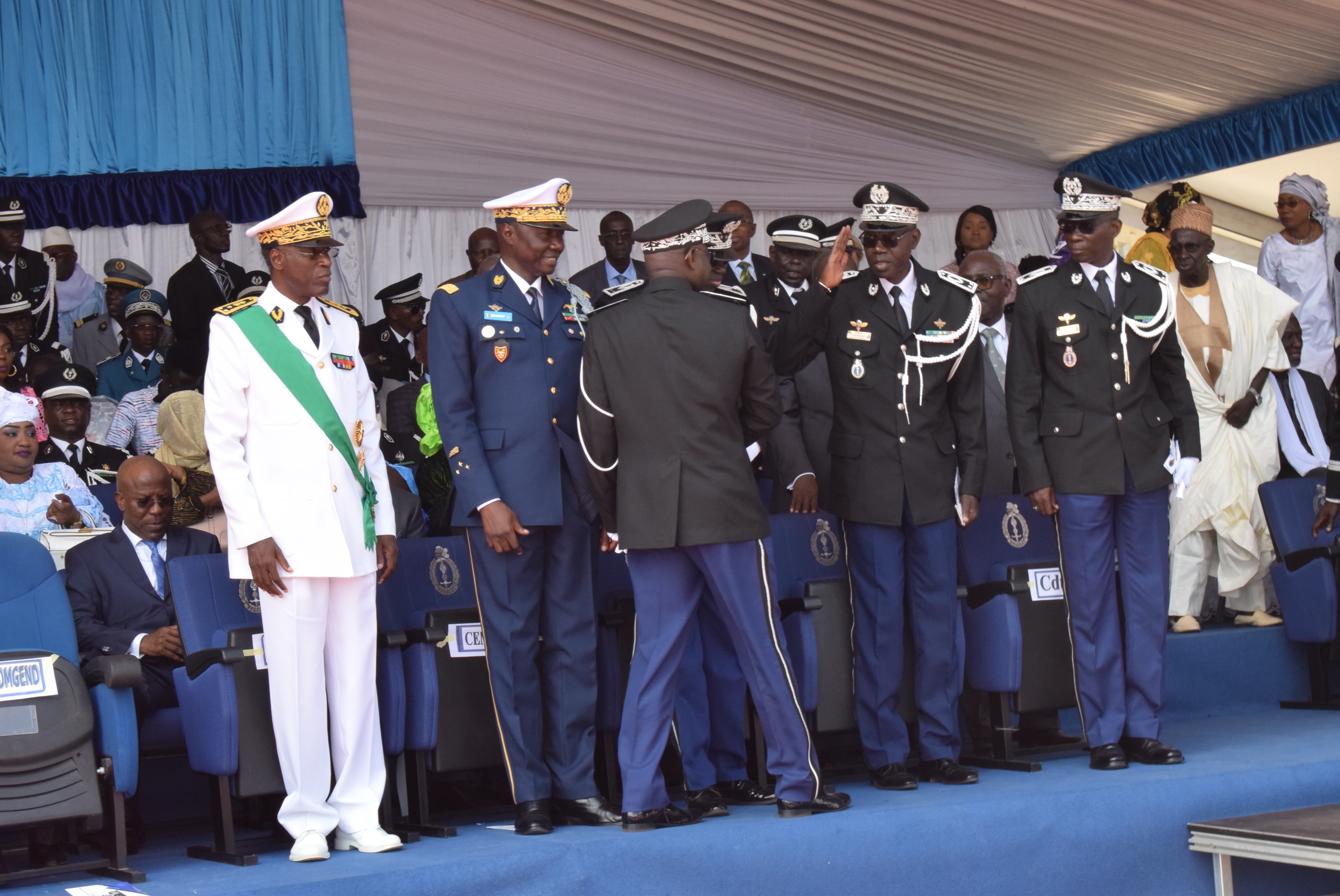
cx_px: 670
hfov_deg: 24.6
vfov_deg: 16.6
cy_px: 448
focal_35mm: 82
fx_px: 3073
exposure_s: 1/200
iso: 1250
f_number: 18
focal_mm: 55
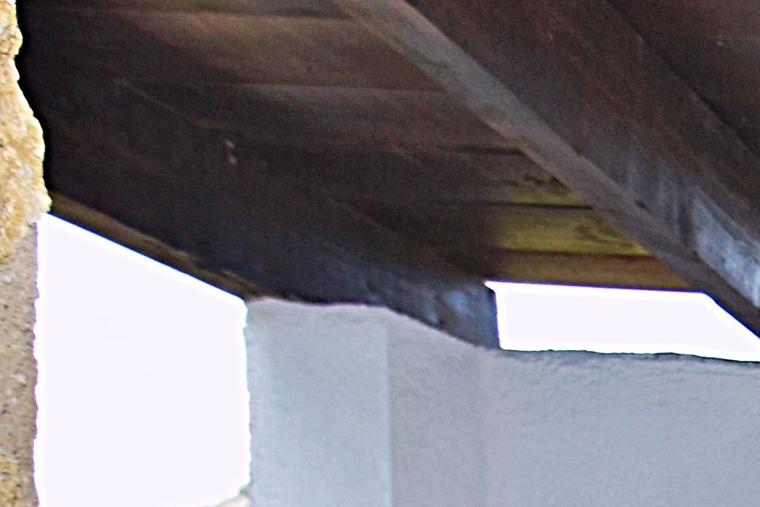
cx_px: 1494
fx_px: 1815
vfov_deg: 13.1
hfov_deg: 17.4
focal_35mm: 86
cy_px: 1099
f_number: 5
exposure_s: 1/200
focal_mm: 10
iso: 400
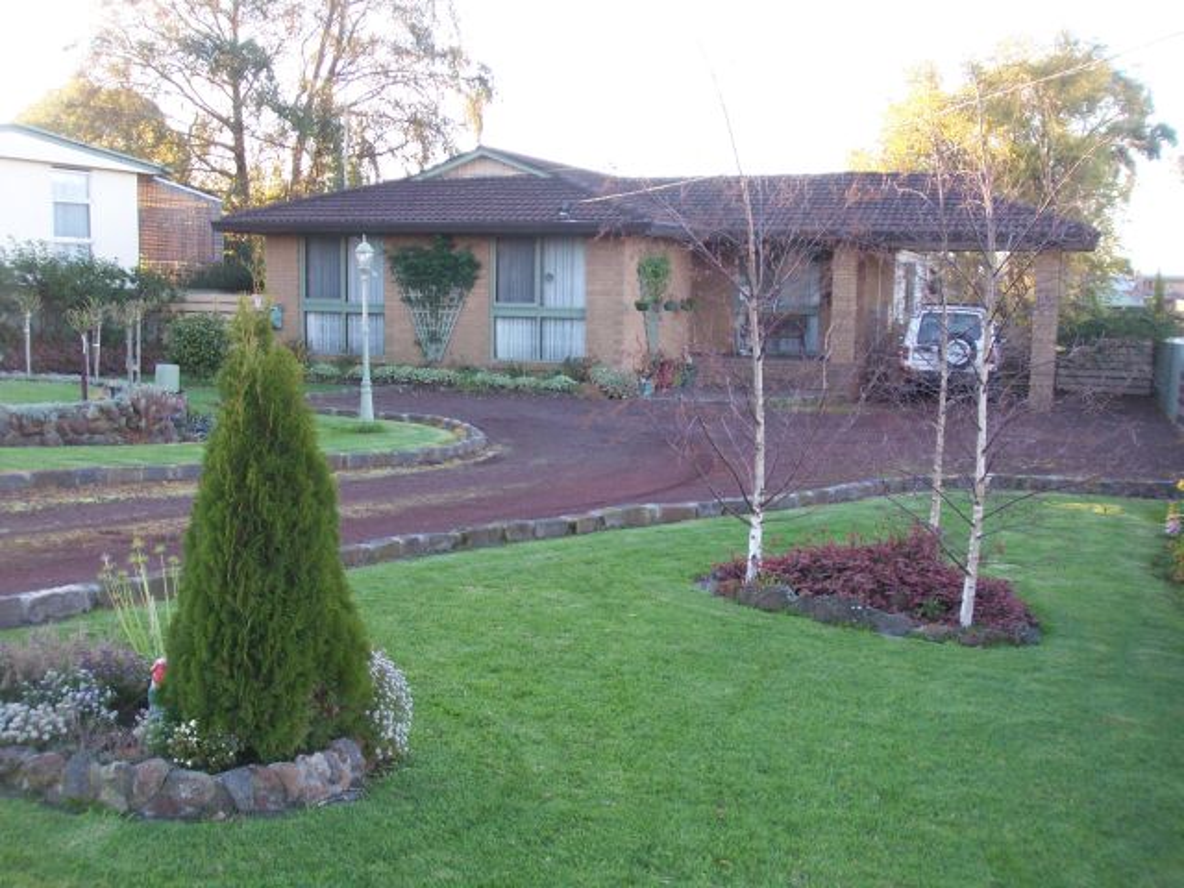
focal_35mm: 39
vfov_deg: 36.8
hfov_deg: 47.9
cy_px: 444
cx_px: 592
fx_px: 1334
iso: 125
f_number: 3.9
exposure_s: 1/60
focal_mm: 6.4
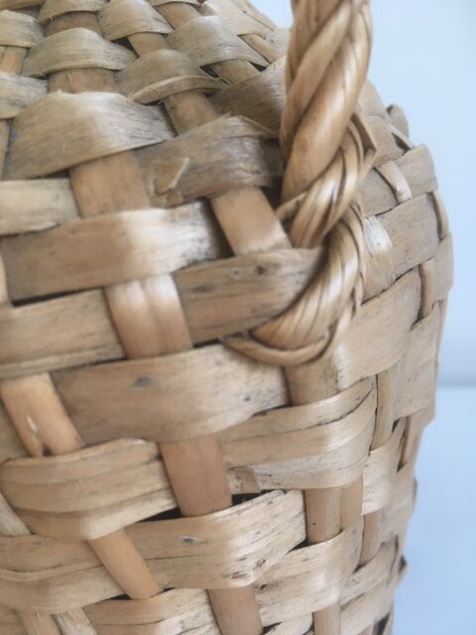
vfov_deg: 61.7
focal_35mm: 29
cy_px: 318
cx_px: 238
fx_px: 532
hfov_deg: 48.2
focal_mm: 4.15
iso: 50
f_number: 2.2
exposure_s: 1/33
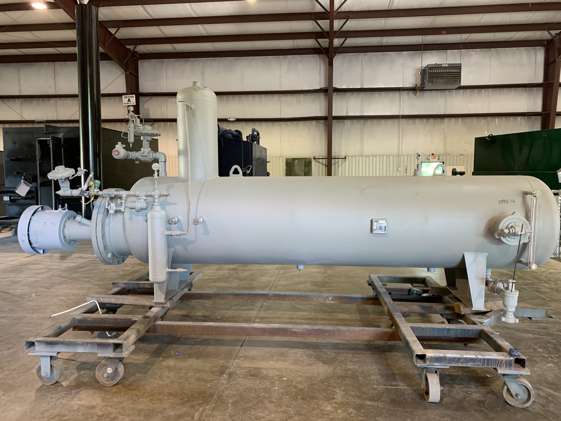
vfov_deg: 53.1
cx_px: 280
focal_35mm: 26
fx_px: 421
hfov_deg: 67.3
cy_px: 210
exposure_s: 1/40
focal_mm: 4.25
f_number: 1.8
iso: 250
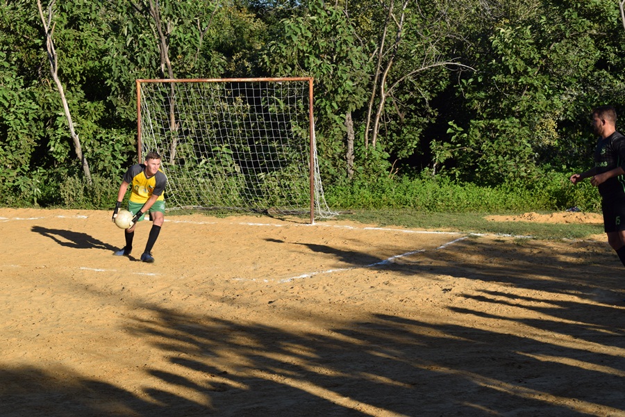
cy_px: 208
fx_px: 1432
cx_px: 312
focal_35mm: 82
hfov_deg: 24.6
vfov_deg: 16.6
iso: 200
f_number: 9
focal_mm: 55
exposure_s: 1/320
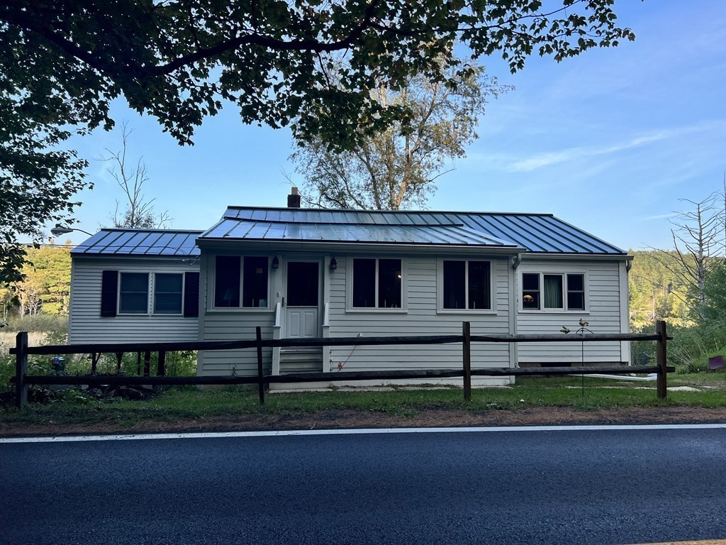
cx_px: 363
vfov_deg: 53.1
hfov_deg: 67.3
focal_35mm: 26
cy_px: 272
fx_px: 545
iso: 50
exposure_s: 1/1009
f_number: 1.5
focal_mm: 5.7
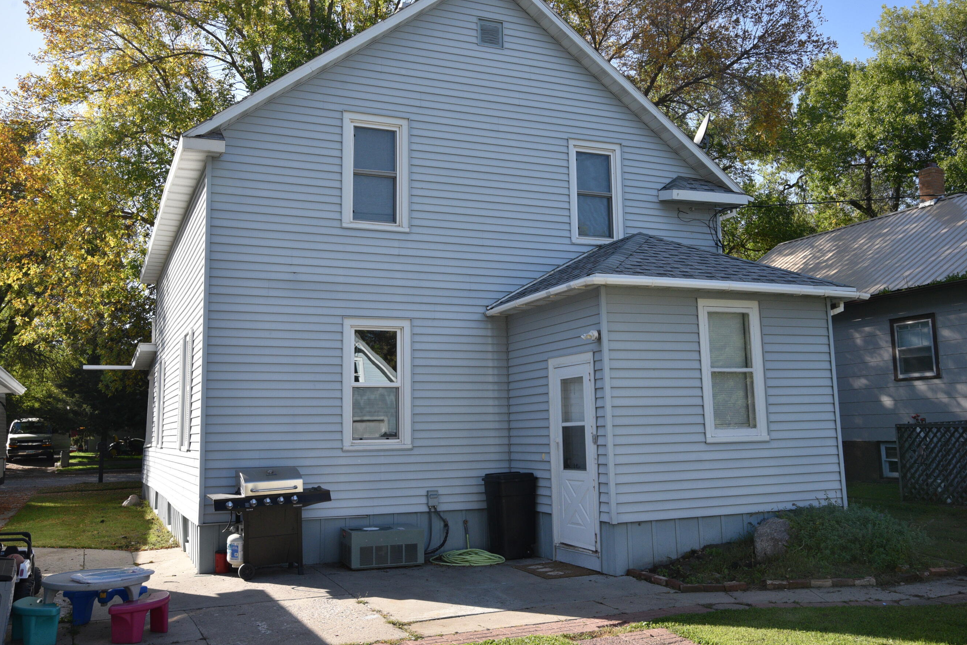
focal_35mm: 33
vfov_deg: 40.0
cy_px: 298
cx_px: 470
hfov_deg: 57.2
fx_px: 886
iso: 1000
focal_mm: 29
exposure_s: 1/640
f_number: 13
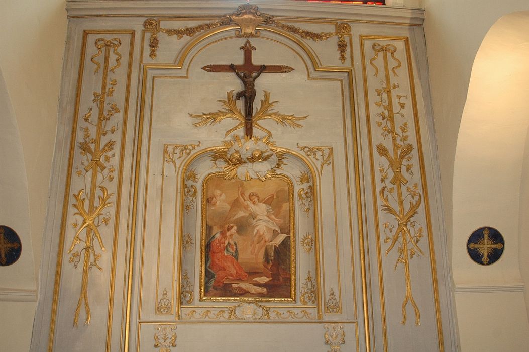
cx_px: 264
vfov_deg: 31.8
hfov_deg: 46.4
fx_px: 617
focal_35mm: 42
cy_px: 176
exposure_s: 1/40
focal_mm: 28
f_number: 4.5
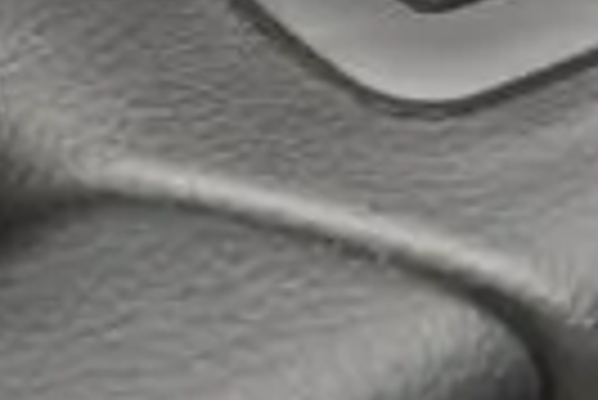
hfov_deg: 6.6
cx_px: 526
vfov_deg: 4.3
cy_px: -658
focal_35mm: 311
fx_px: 5172
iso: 400
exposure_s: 1/80
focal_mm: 31
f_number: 5.4
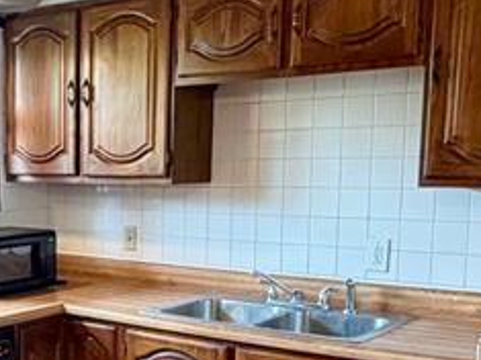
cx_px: 14
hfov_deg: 29.8
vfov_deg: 23.6
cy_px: 290
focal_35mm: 61
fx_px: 847
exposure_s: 1/60
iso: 250
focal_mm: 2.22
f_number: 2.2
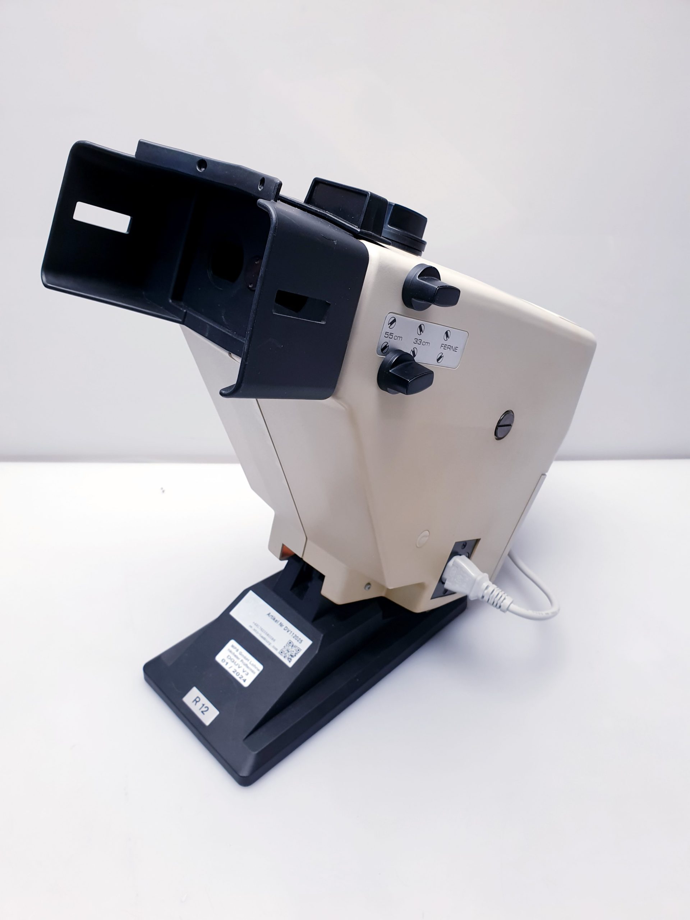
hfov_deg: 53.1
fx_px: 691
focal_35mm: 26
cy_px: 460
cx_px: 345
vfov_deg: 67.3
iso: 80
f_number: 2.4
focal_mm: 4.3
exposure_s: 1/100
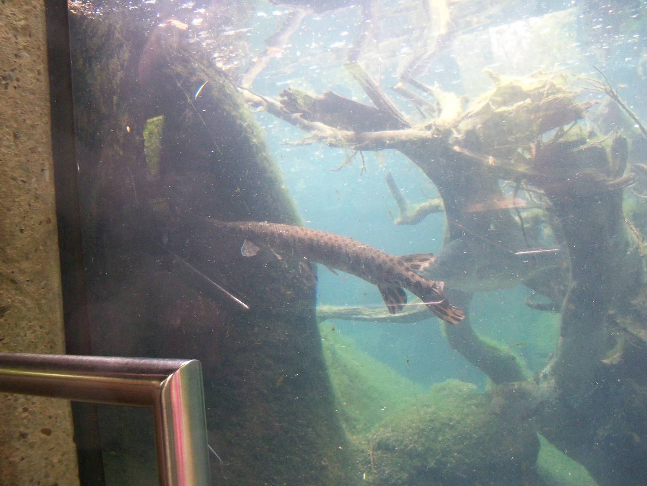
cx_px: 324
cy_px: 243
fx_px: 654
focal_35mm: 35
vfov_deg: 40.7
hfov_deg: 52.6
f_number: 3.5
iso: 400
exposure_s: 1/30
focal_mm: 6.2
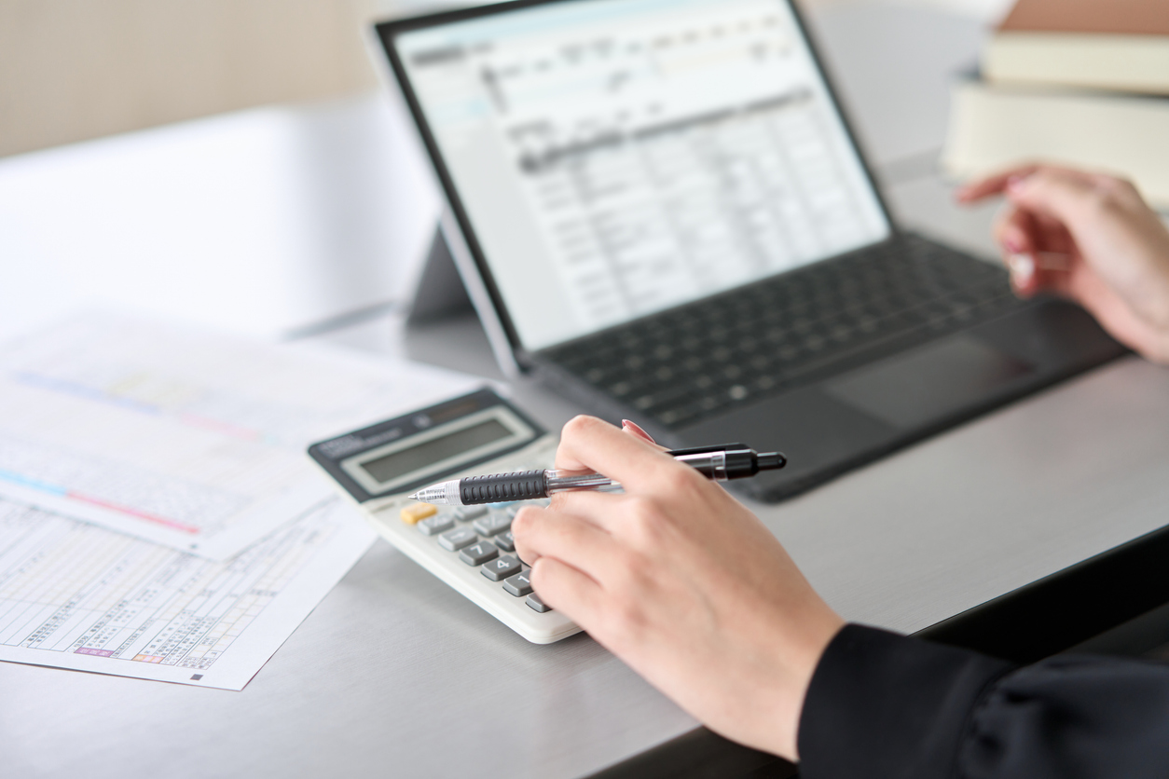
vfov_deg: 24.6
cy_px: 390
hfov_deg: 36.2
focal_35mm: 55
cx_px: 584
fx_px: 1786
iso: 250
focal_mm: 55
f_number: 2
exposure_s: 1/125
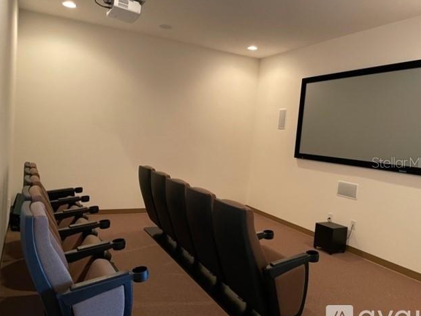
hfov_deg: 63.5
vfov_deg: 49.7
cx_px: 209
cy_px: 162
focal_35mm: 28
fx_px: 340
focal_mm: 4.2
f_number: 1.6
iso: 400
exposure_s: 1/40
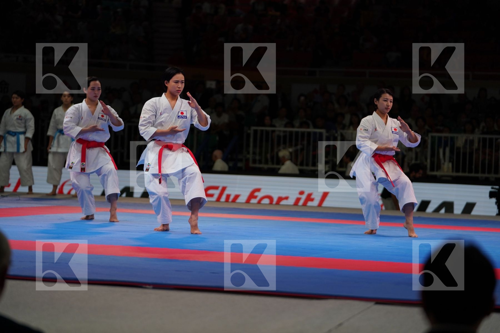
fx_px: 1569
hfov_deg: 18.1
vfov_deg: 12.1
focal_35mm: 113
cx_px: 250
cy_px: 166
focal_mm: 113
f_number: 2.8
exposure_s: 1/1000
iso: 500
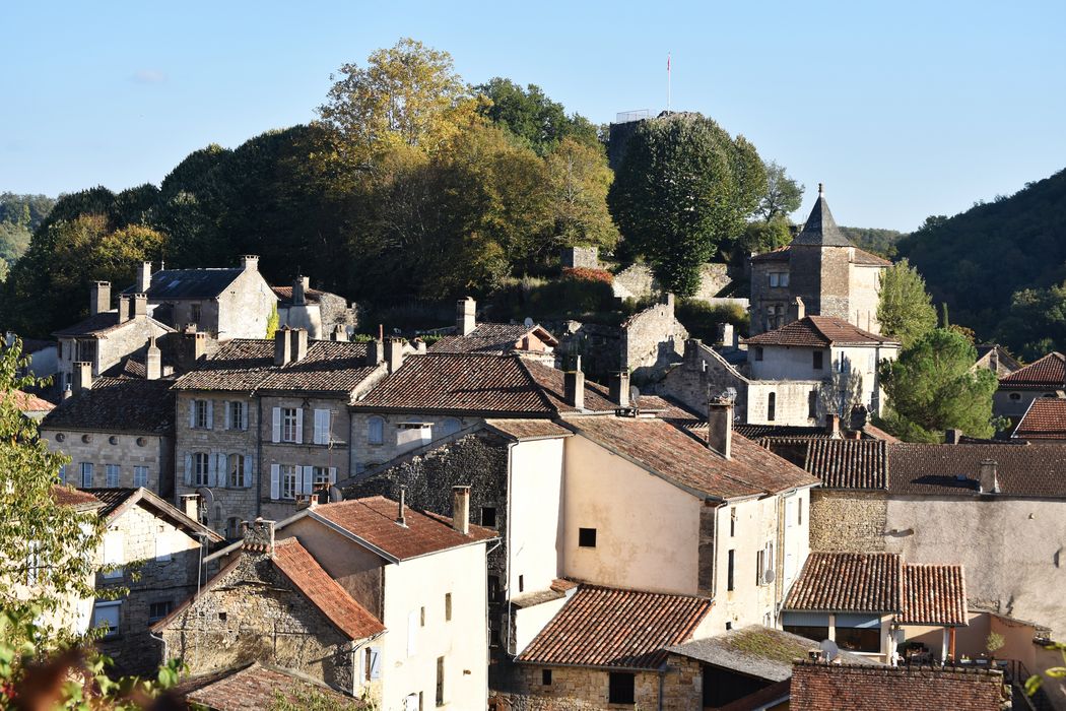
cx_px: 533
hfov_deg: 24.6
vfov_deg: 16.6
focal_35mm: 82
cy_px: 356
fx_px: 2443
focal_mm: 55
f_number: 9
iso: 200
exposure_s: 1/320
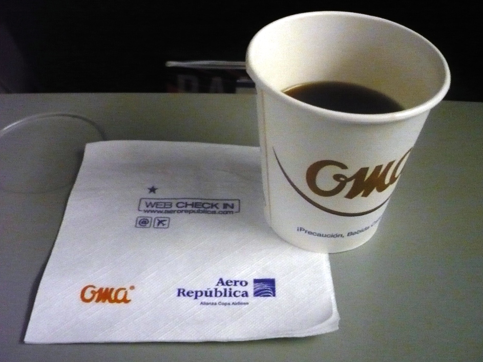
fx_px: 530
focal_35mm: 38
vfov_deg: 37.7
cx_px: 239
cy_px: 182
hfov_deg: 49.0
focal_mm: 5.8
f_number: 2.8
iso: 400
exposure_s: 1/4
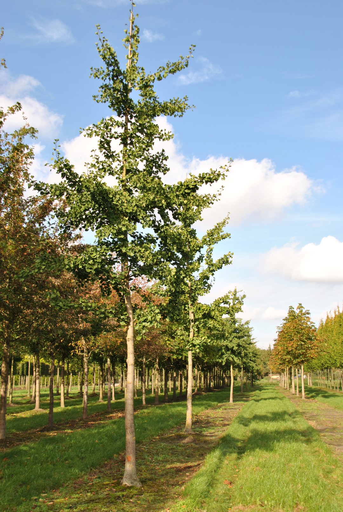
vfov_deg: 44.9
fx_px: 620
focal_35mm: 44
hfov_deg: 30.9
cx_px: 172
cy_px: 256
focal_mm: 29
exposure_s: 1/200
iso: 100
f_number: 7.1
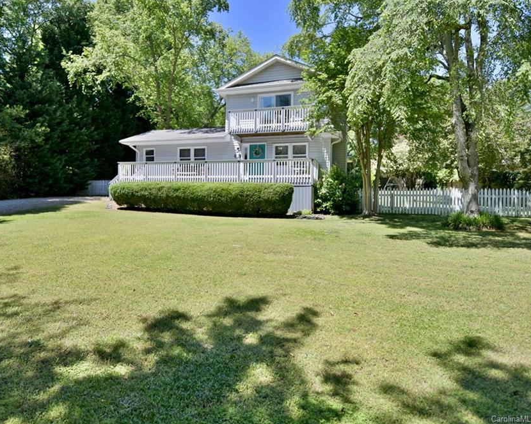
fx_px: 346
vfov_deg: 63.1
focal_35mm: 22
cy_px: 207
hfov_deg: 74.7
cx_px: 233
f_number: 2.8
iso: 100
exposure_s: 1/1000
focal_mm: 19
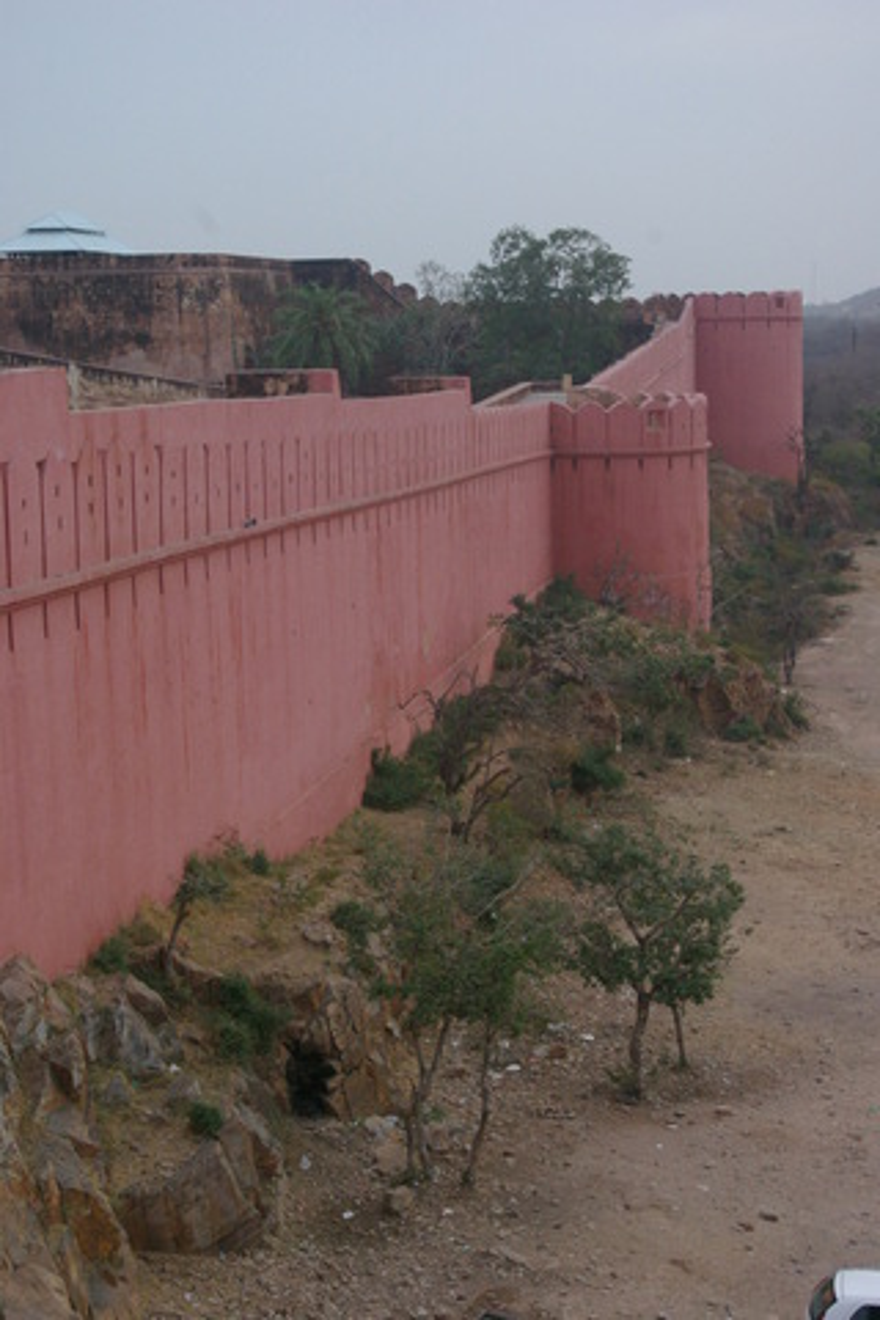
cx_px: 440
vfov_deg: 35.1
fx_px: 2090
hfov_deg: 23.8
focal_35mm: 57
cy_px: 660
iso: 800
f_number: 6.7
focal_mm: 38
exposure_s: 1/125
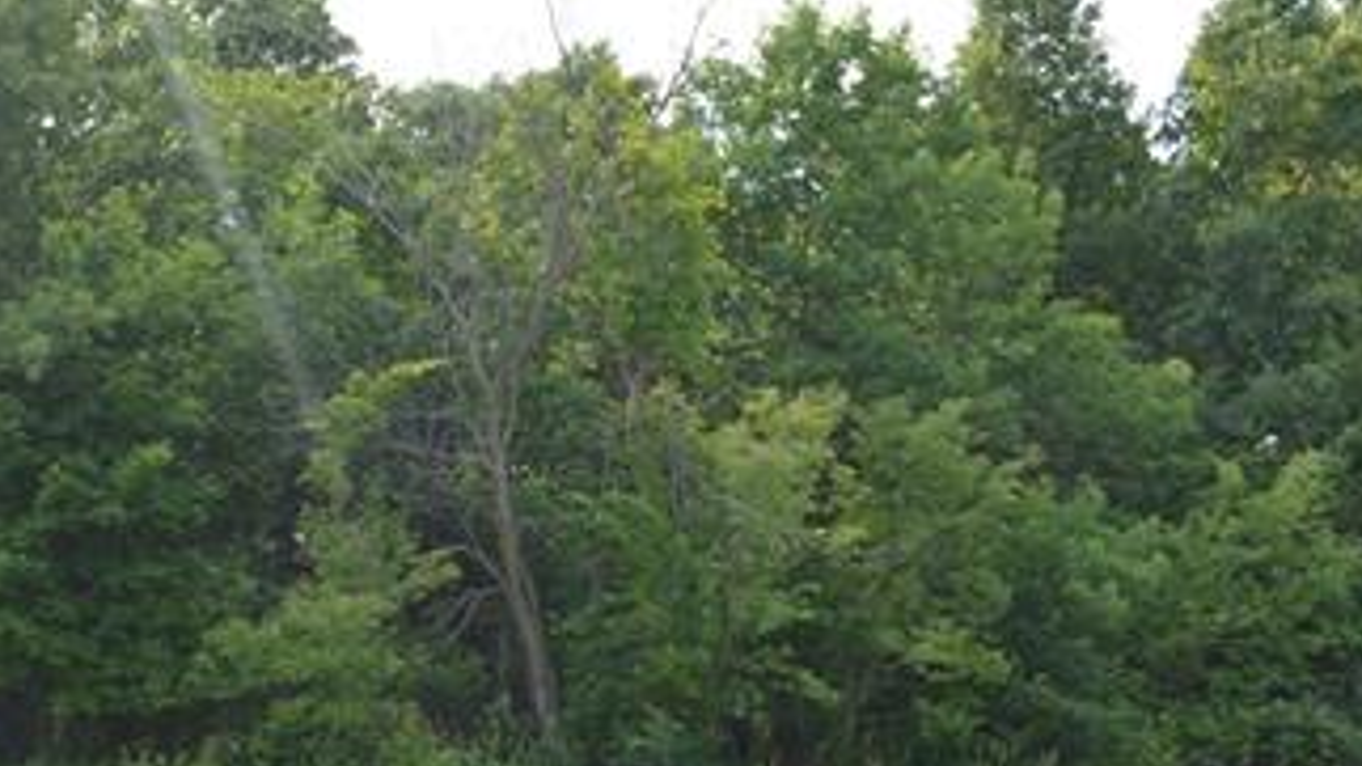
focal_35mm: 56
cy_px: 480
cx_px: 228
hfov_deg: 35.7
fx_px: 2022
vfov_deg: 21.4
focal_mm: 18
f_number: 5.6
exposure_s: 1/200
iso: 100
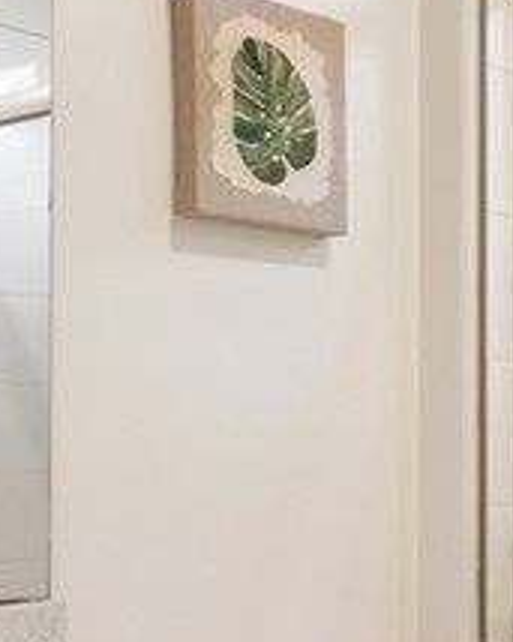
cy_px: 454
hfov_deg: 21.2
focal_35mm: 72
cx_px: 312
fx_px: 1367
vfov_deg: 26.2
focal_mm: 16
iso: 1000
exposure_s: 1/8
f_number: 8
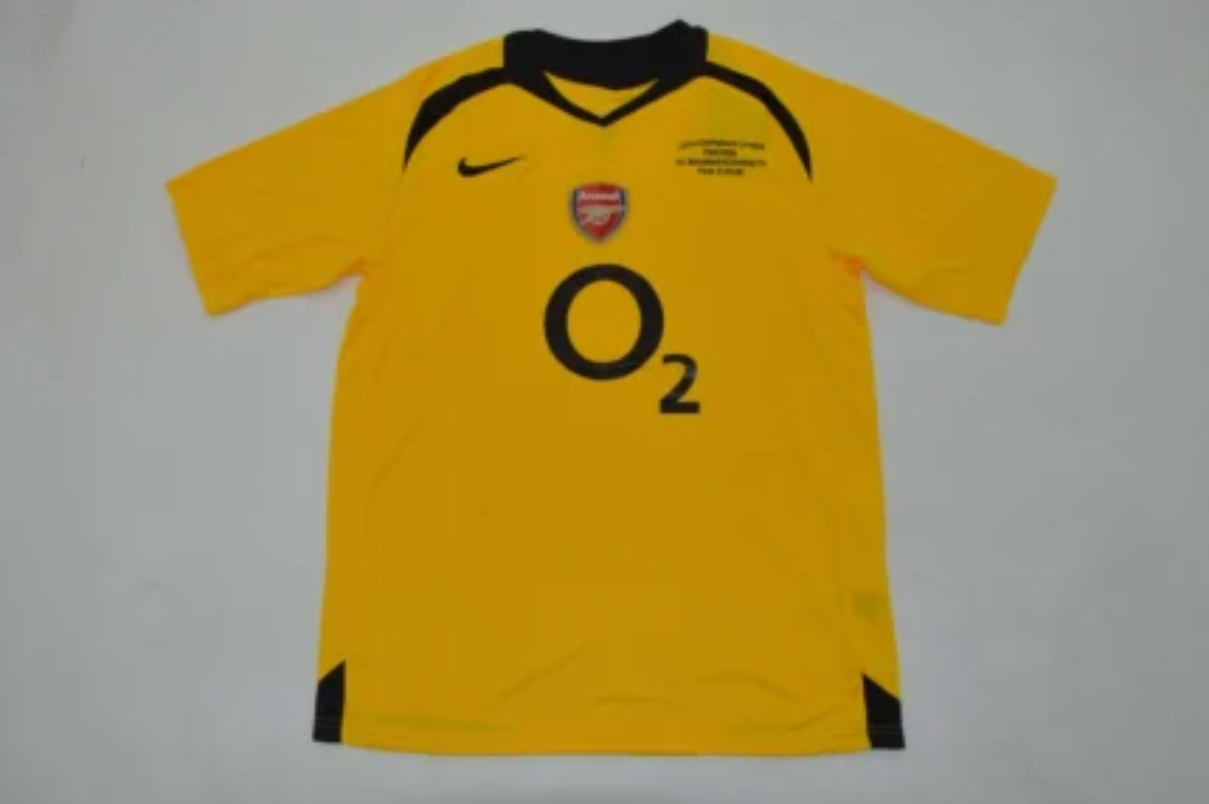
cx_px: 604
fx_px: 1057
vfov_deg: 41.7
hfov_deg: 59.5
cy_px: 402
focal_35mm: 32
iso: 400
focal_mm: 21
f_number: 14
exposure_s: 1/200
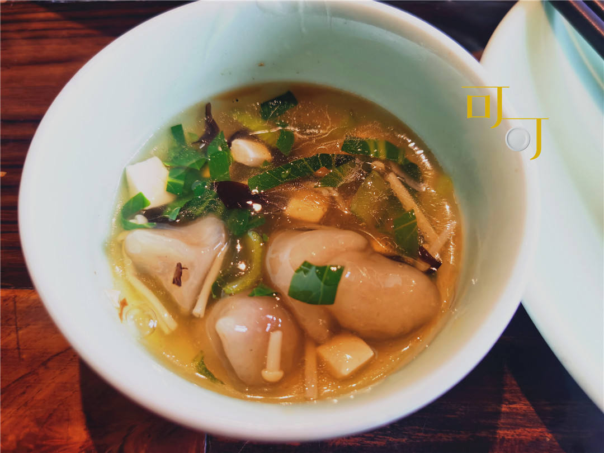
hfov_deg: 65.3
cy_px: 226
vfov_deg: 51.4
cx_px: 302
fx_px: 471
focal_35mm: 27
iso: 80
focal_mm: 5.56
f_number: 1.6
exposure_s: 1/100
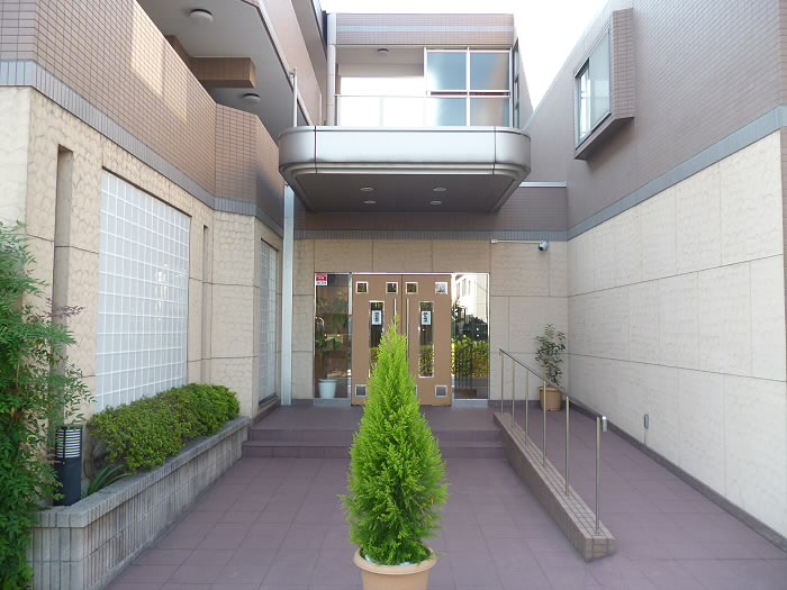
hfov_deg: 63.4
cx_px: 394
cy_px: 295
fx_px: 637
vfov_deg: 49.7
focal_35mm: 28
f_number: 3.1
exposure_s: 1/80
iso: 100
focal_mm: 5
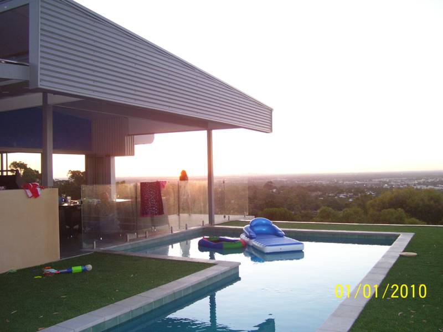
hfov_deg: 54.0
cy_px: 166
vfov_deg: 41.8
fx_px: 435
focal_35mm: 34
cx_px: 222
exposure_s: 1/60
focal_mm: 5.6
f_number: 2.7
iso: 125
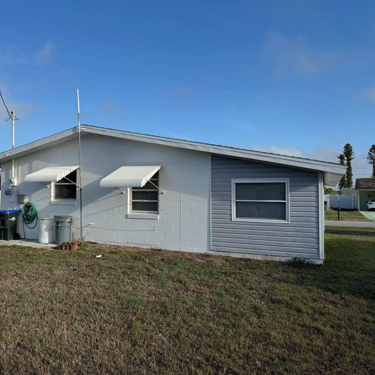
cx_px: 134
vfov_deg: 55.6
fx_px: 355
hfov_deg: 54.8
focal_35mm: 29
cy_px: 184
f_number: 1.78
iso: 80
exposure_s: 1/4950
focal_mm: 6.76
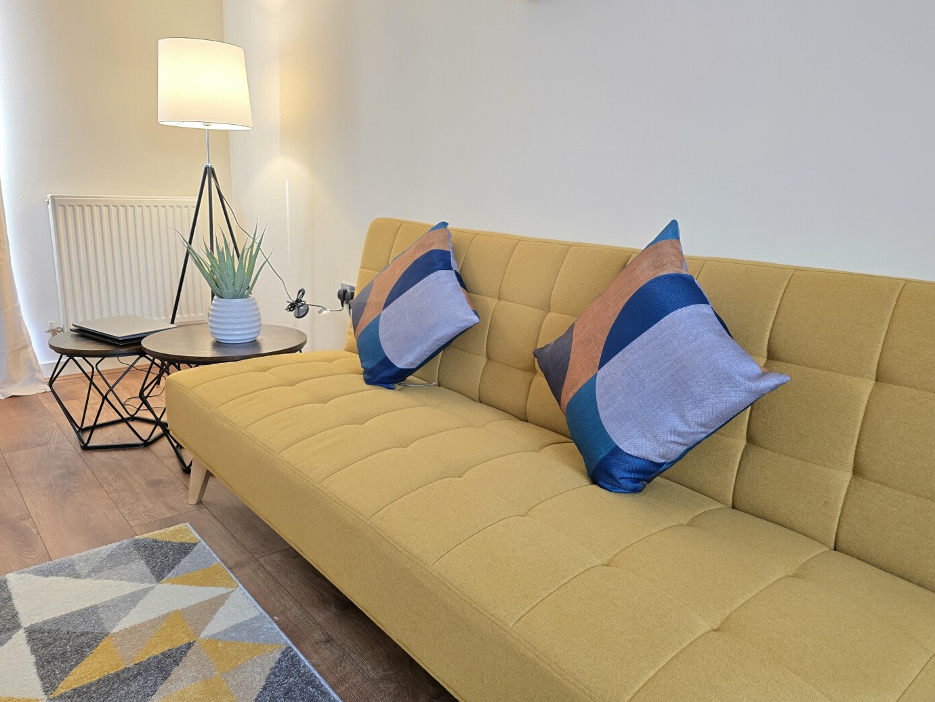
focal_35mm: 25
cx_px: 495
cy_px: 340
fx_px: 675
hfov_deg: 69.3
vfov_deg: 54.9
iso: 500
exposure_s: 1/100
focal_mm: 6.3
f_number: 1.7
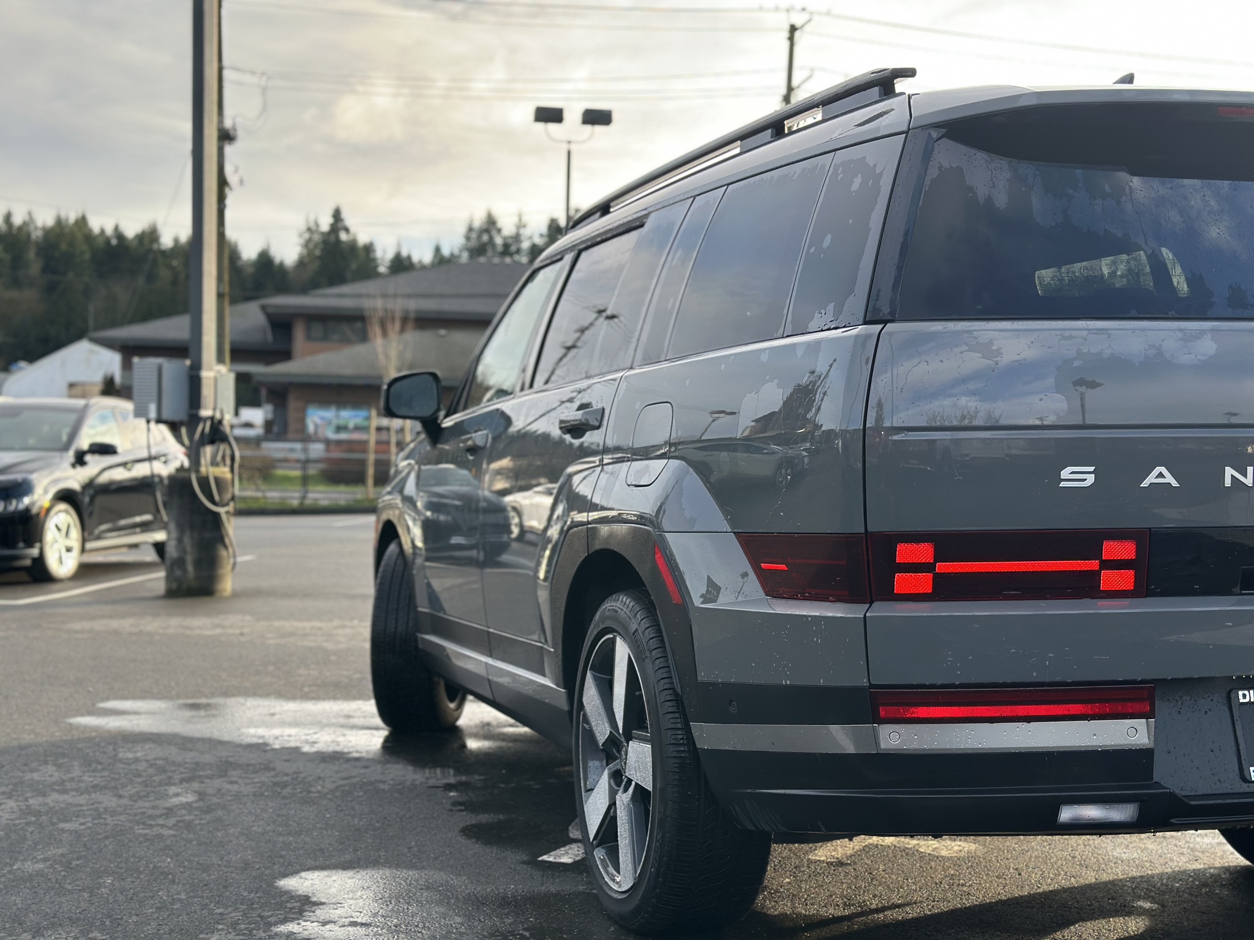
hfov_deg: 39.7
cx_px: 627
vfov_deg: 30.3
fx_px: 1739
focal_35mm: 48
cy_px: 470
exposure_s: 1/872
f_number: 1.78
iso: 80
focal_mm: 6.86
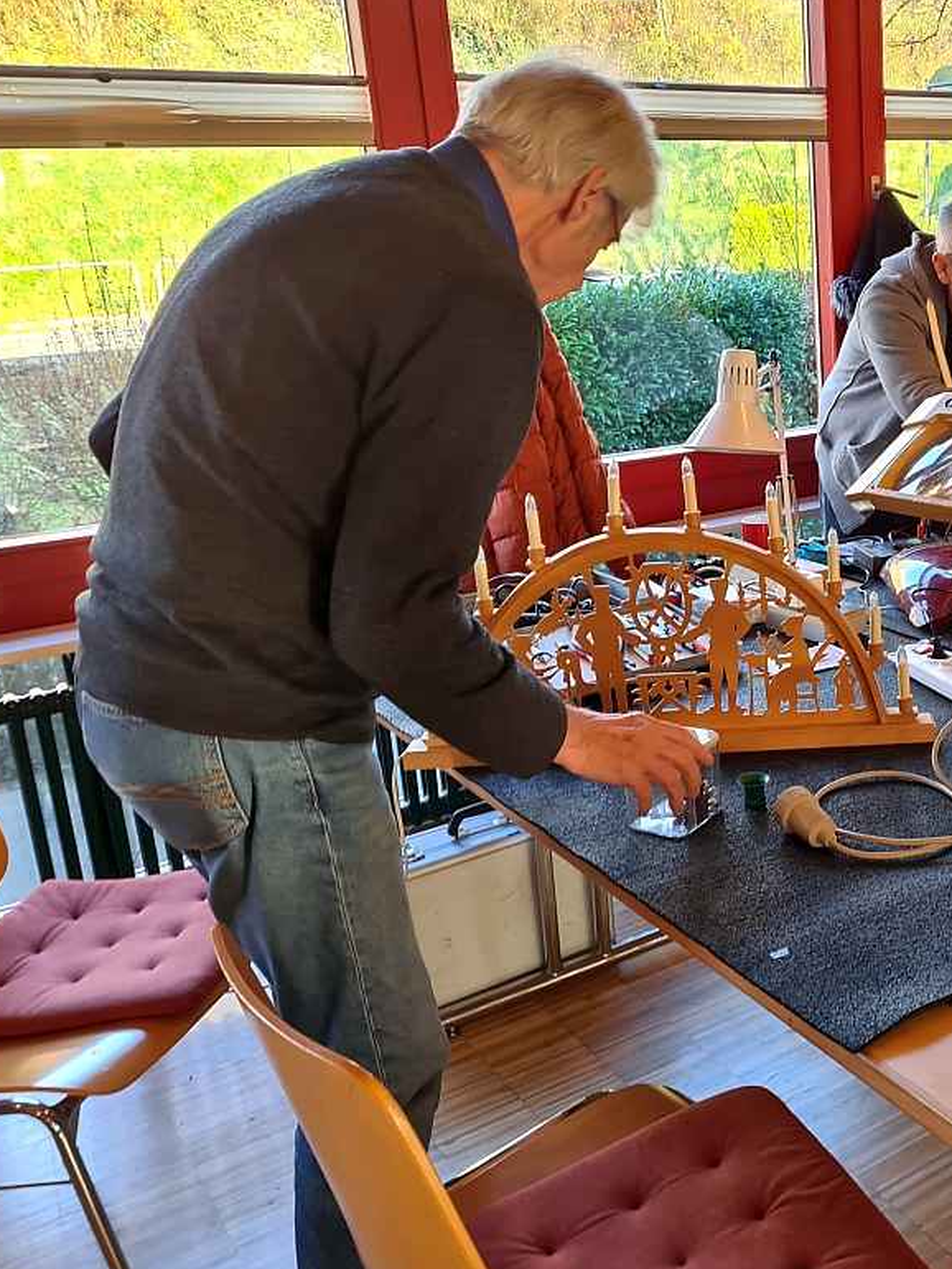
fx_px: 990
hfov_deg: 51.4
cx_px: 471
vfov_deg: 65.3
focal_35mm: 27
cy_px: 651
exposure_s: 1/50
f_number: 1.8
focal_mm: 5.4
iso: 100
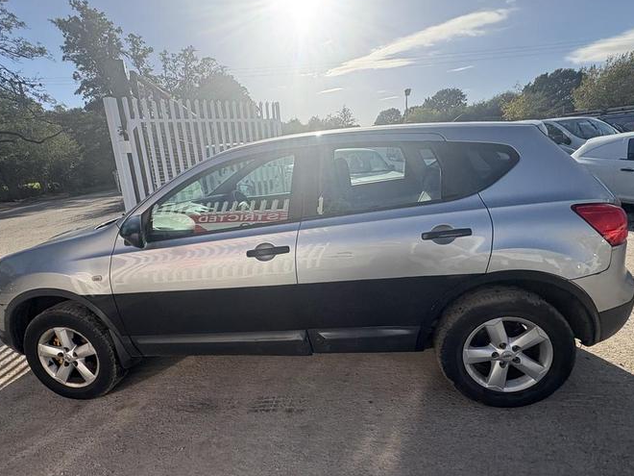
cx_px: 308
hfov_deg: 84.6
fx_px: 348
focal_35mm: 19
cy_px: 238
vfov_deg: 68.7
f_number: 2.2
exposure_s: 1/1299
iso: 40
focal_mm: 2.22
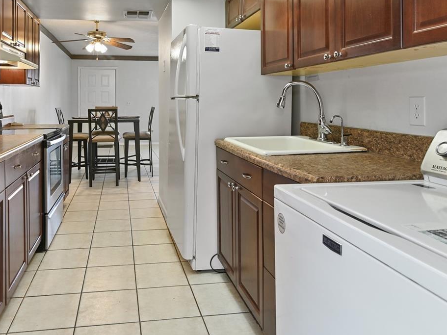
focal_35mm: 27
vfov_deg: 50.3
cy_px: 107
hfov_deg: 64.4
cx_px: 167
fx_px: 349
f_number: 8
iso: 100
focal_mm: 16
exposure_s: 1/2.5
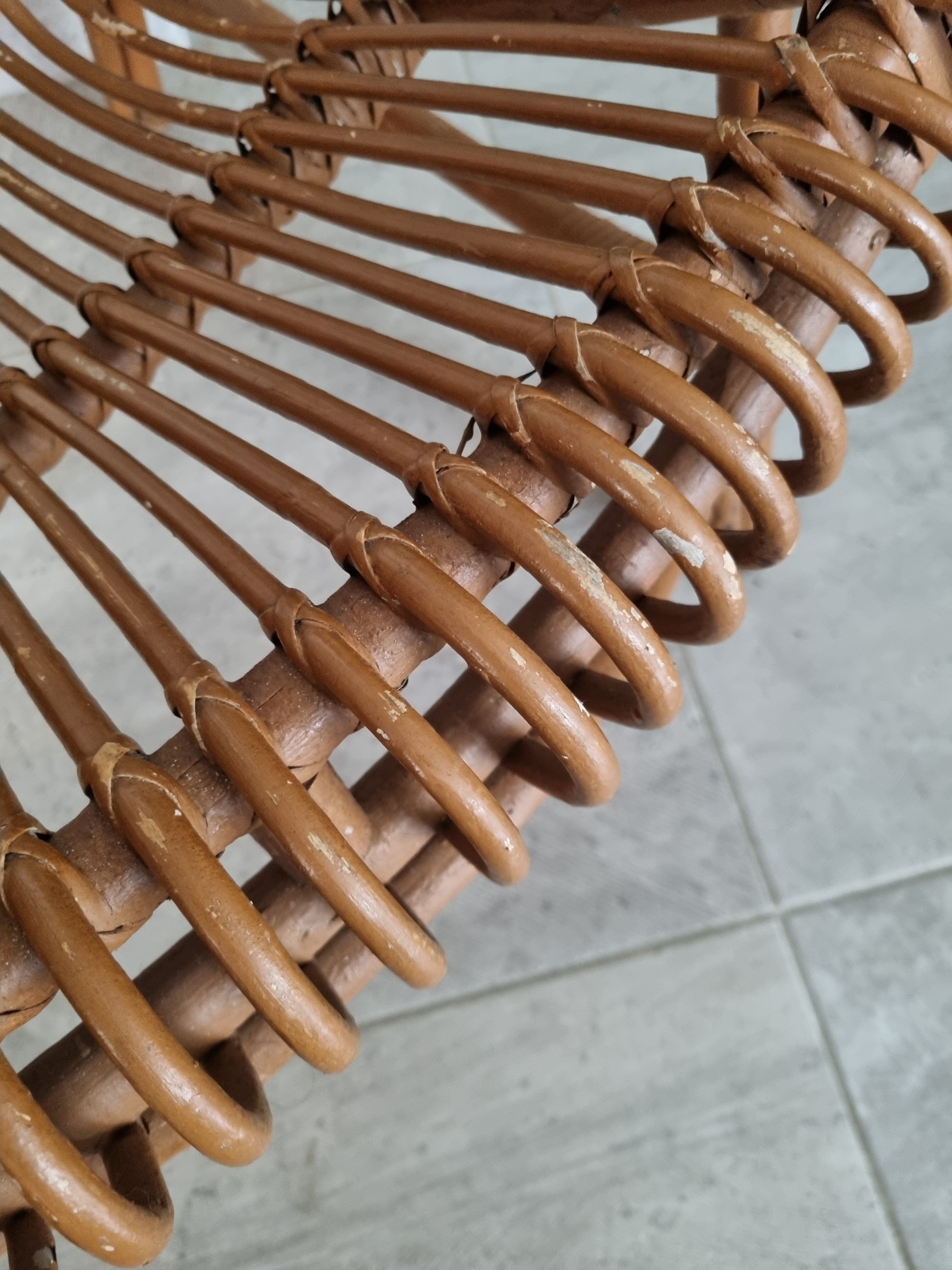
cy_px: 635
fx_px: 953
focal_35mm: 26
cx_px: 476
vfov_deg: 67.3
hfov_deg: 53.1
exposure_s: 1/25
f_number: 1.8
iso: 640
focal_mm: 5.4
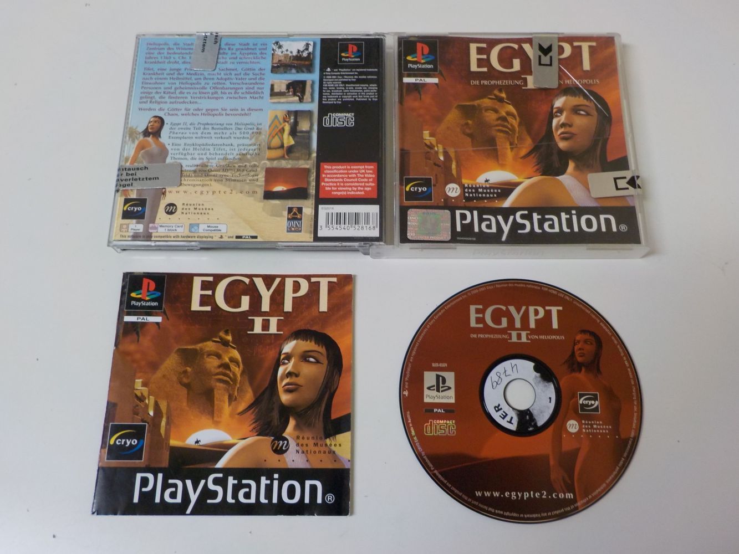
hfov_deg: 60.0
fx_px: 641
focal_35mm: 30
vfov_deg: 46.8
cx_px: 370
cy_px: 277
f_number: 3.3
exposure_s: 1/30
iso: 180
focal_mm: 4.1
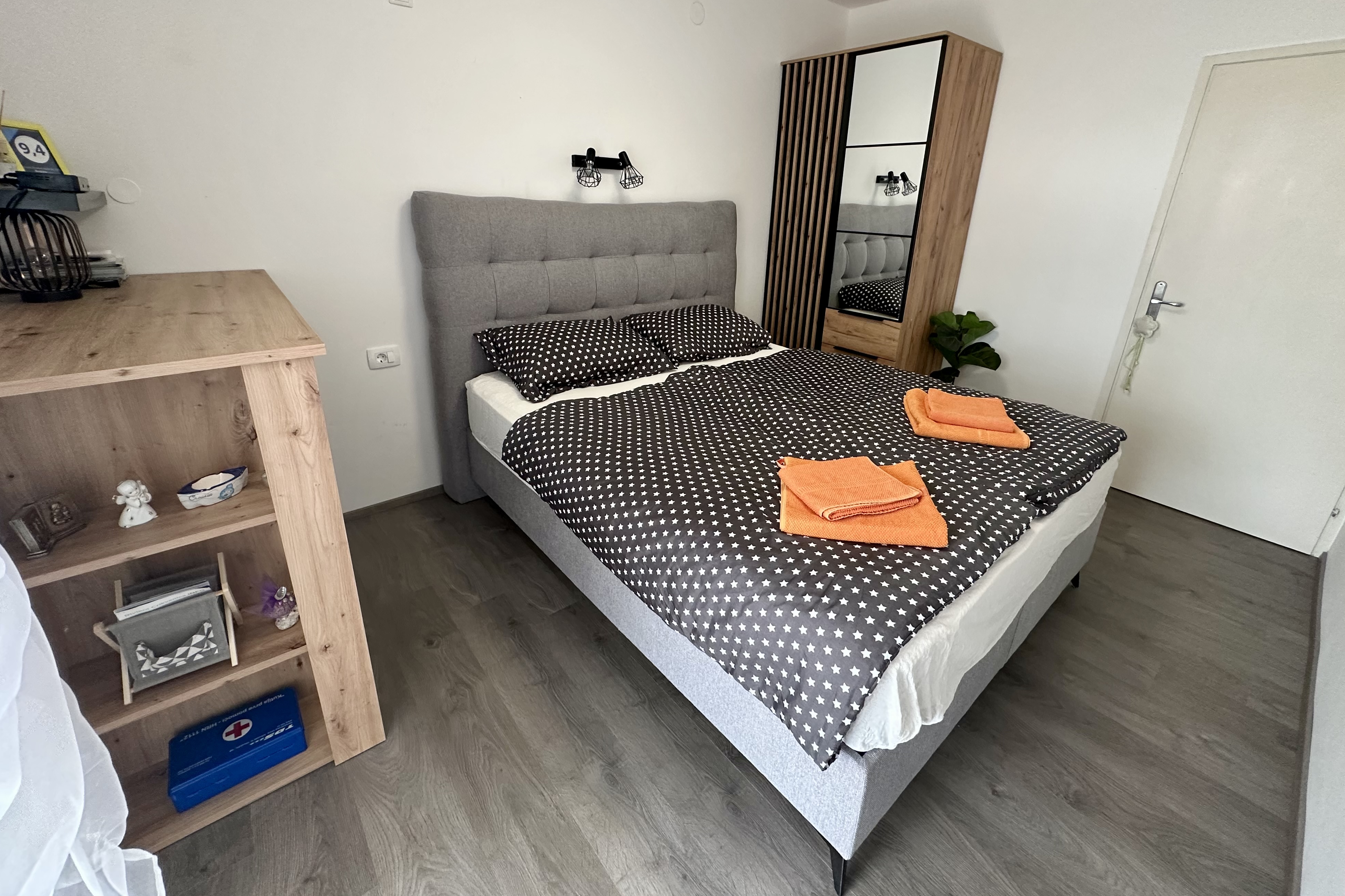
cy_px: 390
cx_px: 680
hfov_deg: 100.4
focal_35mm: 15
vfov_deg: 77.0
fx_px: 560
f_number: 2.2
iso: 250
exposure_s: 1/99
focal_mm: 2.22
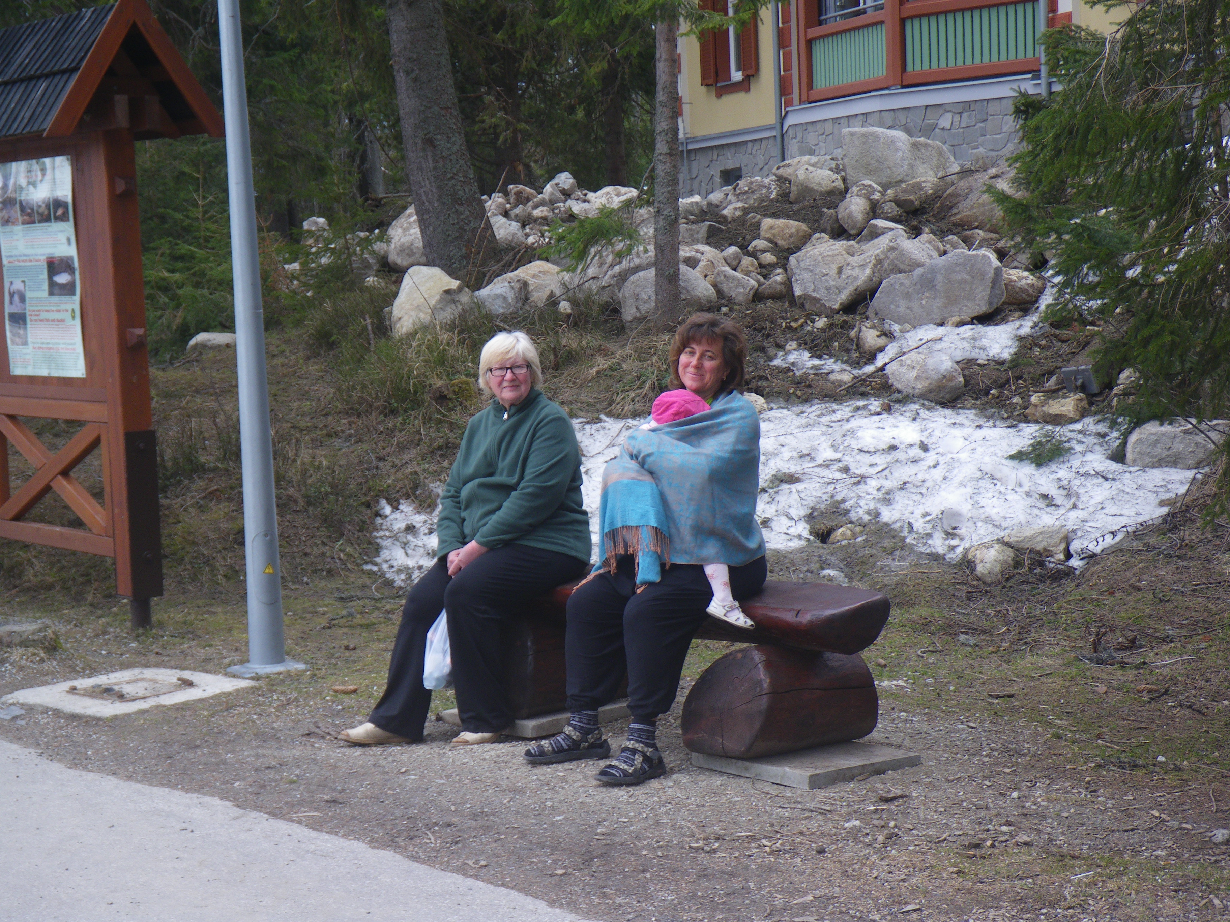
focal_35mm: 62
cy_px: 461
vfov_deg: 23.7
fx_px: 2203
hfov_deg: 31.2
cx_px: 615
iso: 64
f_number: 4.6
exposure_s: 1/80
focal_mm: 11.1
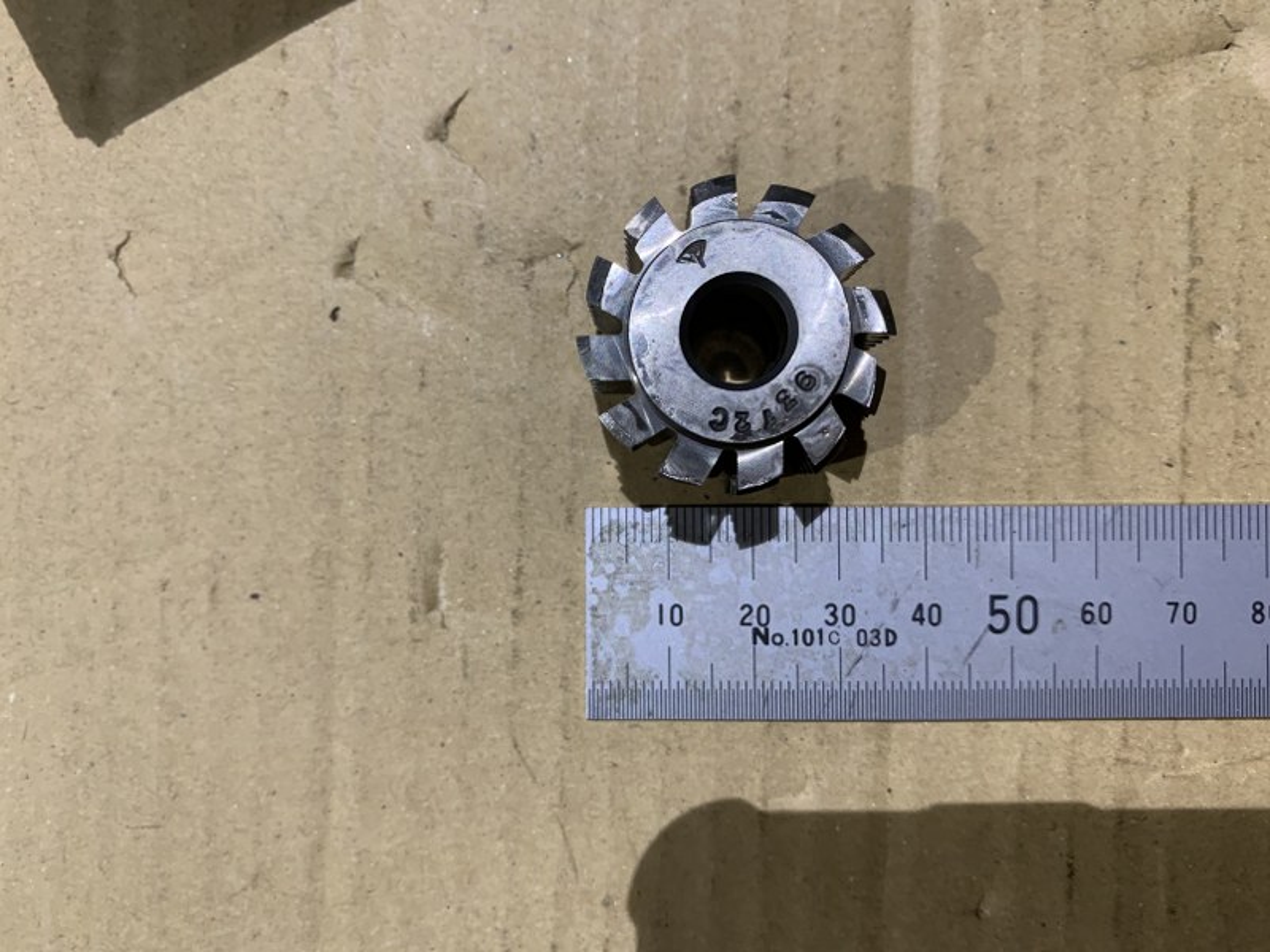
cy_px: 476
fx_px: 954
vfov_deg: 53.1
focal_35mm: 26
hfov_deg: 67.3
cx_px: 635
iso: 200
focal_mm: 4.25
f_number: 1.8
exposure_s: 1/60
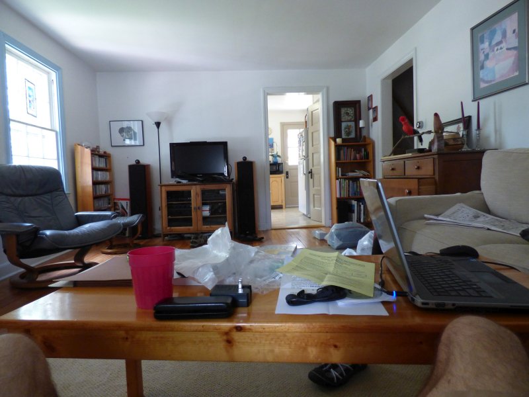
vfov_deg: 66.0
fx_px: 306
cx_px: 264
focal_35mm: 20
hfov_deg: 81.7
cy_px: 198
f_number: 2.8
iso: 400
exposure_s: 1/40
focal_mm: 3.58
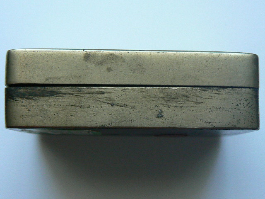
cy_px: 100
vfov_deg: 23.3
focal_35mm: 63
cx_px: 132
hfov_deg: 30.7
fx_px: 482
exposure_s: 1/30
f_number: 2.8
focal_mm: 7.6
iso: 200
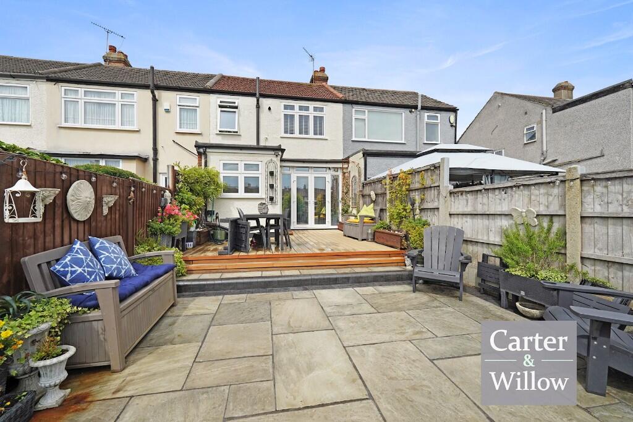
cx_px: 316
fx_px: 246
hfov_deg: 104.2
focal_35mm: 14
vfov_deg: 81.2
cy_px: 211
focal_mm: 14
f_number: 8
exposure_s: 1/800
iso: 800
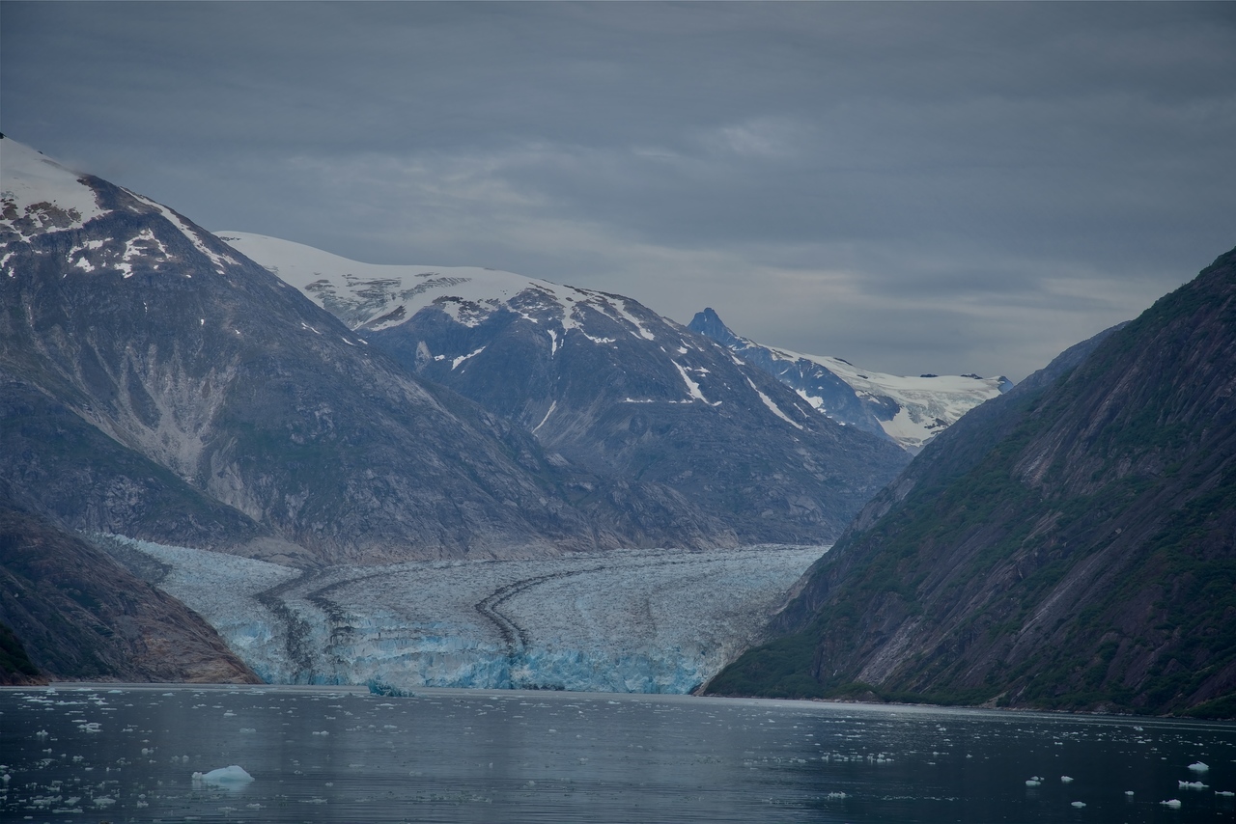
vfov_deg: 11.4
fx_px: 4121
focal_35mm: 120
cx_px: 618
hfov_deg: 17.1
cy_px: 412
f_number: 9
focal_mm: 120
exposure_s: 1/320
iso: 100
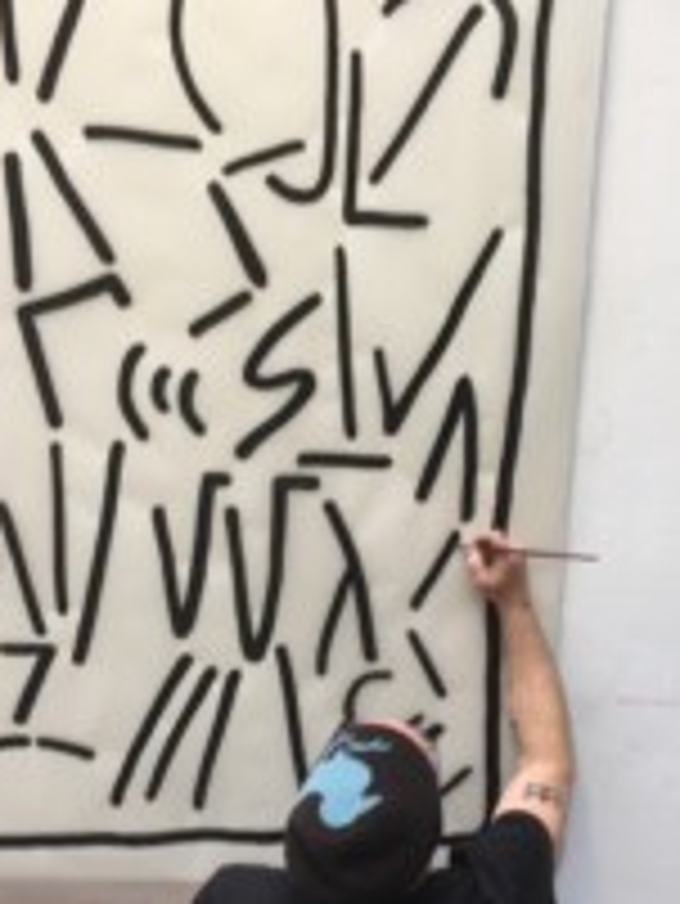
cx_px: 385
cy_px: 497
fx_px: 1334
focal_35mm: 51
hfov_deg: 28.6
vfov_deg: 37.4
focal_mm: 4.15
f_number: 2.2
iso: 32
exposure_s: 1/50
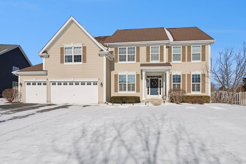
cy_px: 90
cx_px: 127
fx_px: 143
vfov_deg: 59.4
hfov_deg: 81.2
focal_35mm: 21
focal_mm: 19
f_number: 8
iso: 200
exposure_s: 1/8000
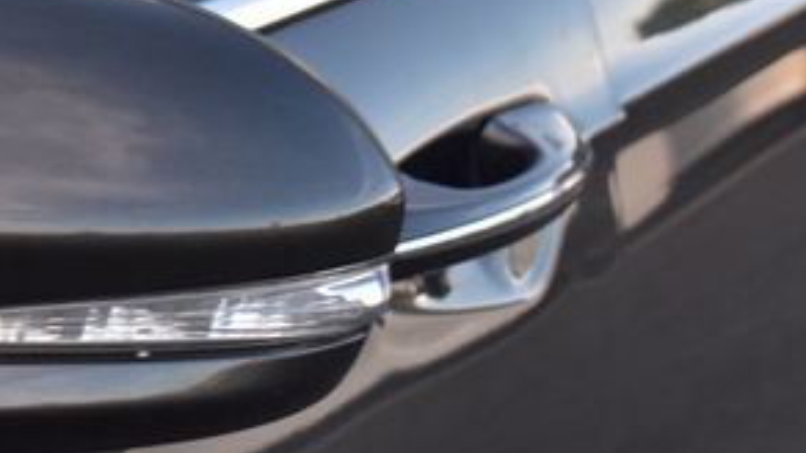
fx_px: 4041
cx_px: -47
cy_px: 152
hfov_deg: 11.3
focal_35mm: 189
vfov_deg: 6.4
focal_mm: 55
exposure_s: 1/60
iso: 400
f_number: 8
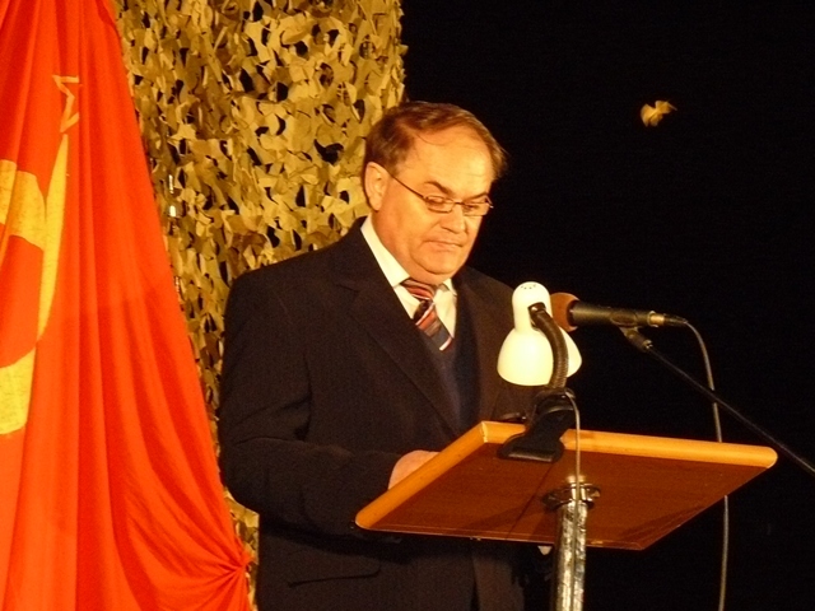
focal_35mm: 176
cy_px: 306
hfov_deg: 11.2
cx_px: 408
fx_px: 4144
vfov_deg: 8.4
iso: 400
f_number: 3.2
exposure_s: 1/40
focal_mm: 19.5
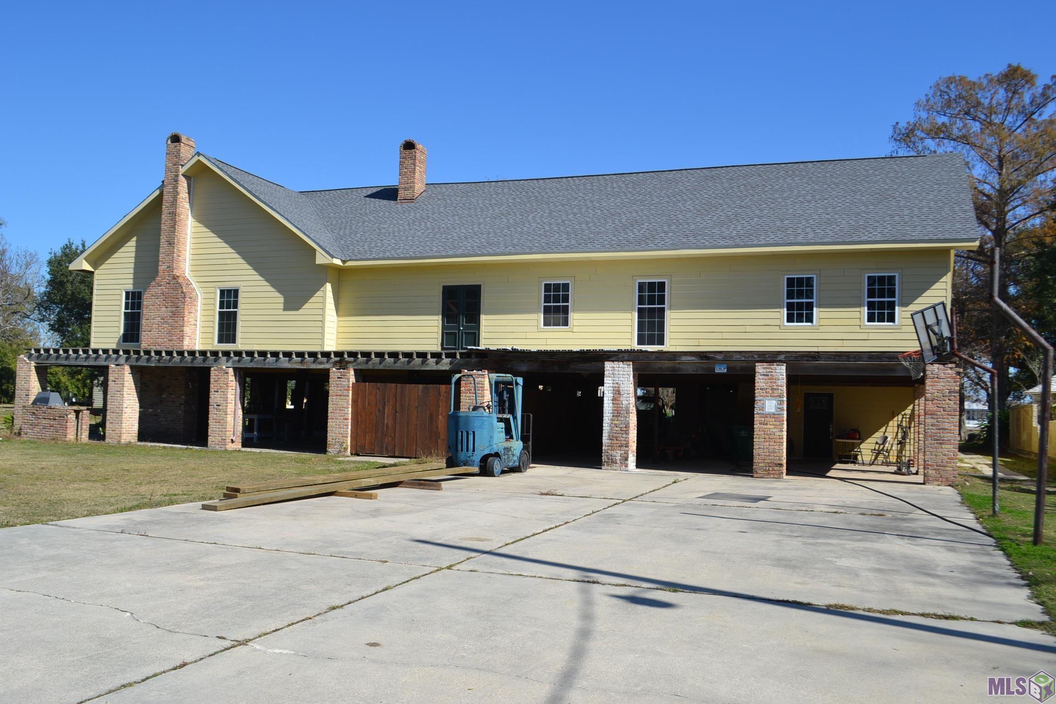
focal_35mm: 33
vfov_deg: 40.0
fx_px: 968
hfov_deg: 57.2
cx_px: 528
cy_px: 352
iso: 100
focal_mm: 22
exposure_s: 1/250
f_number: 8
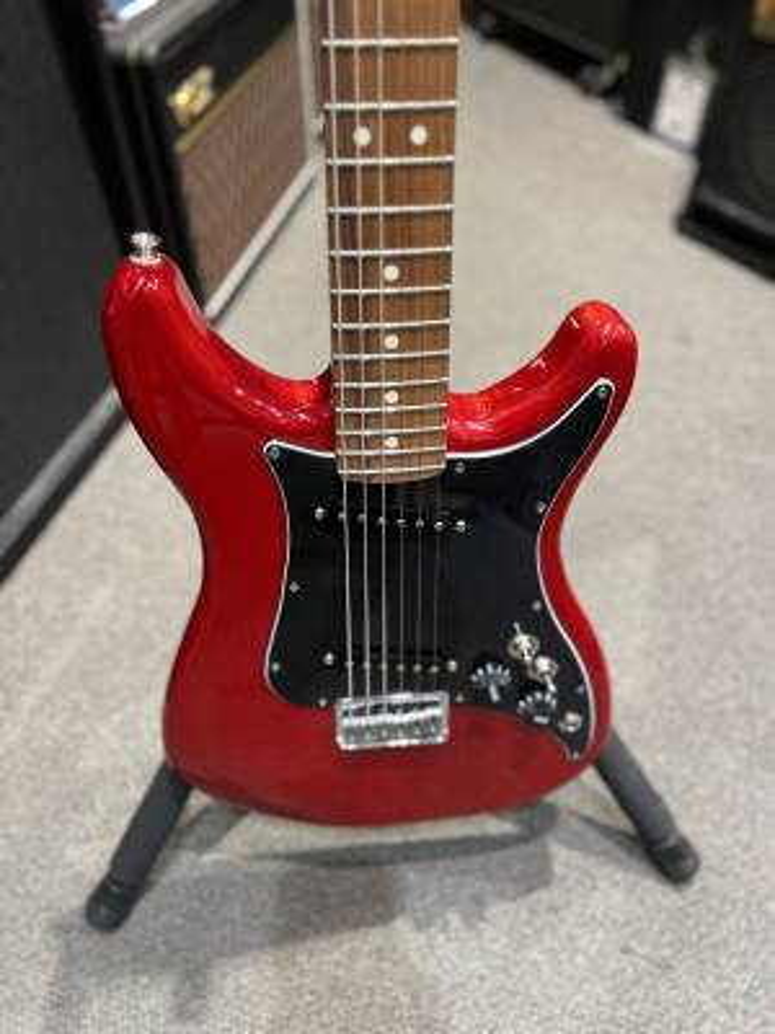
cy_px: 517
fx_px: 776
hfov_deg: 53.1
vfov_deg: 67.3
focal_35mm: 26
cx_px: 388
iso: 250
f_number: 1.5
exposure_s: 1/60
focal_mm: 5.7
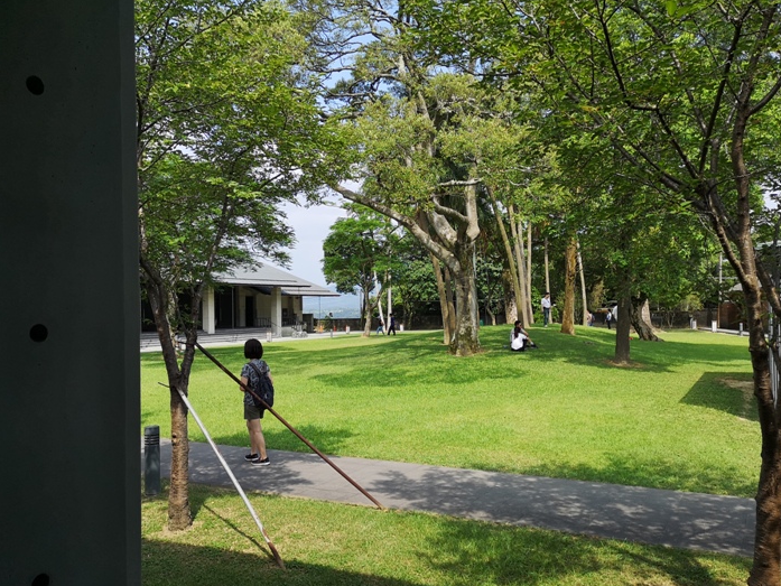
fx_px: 700
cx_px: 401
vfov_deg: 45.4
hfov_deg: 58.3
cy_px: 301
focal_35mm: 31
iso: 50
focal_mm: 3.95
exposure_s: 1/1190
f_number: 1.8
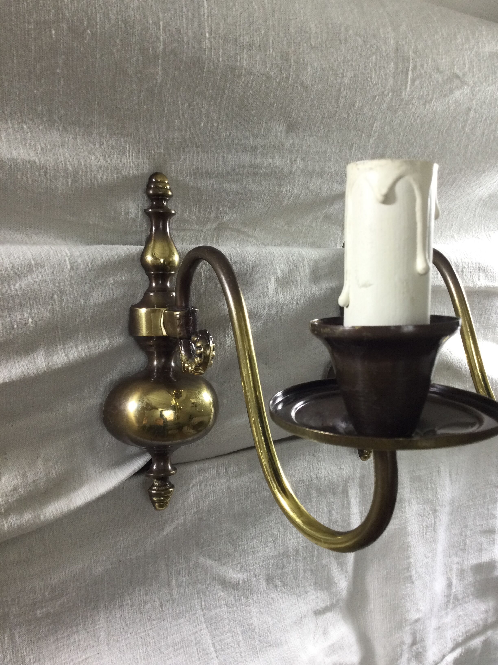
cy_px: 332
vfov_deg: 58.4
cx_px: 249
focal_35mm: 31
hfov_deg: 45.4
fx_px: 595
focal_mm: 3.3
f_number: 2.4
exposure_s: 1/33
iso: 32
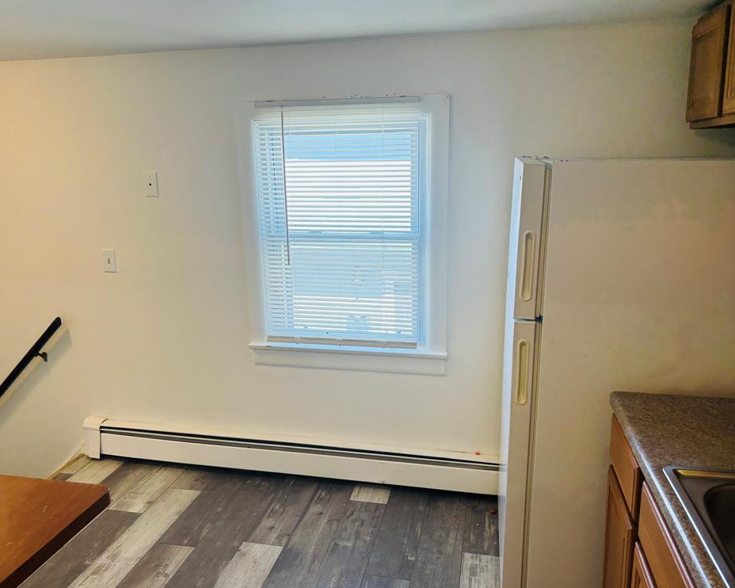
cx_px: 357
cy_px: 289
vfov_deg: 51.5
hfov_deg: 62.2
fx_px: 609
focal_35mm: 28
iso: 64
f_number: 1.6
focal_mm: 5.96
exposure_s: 1/120
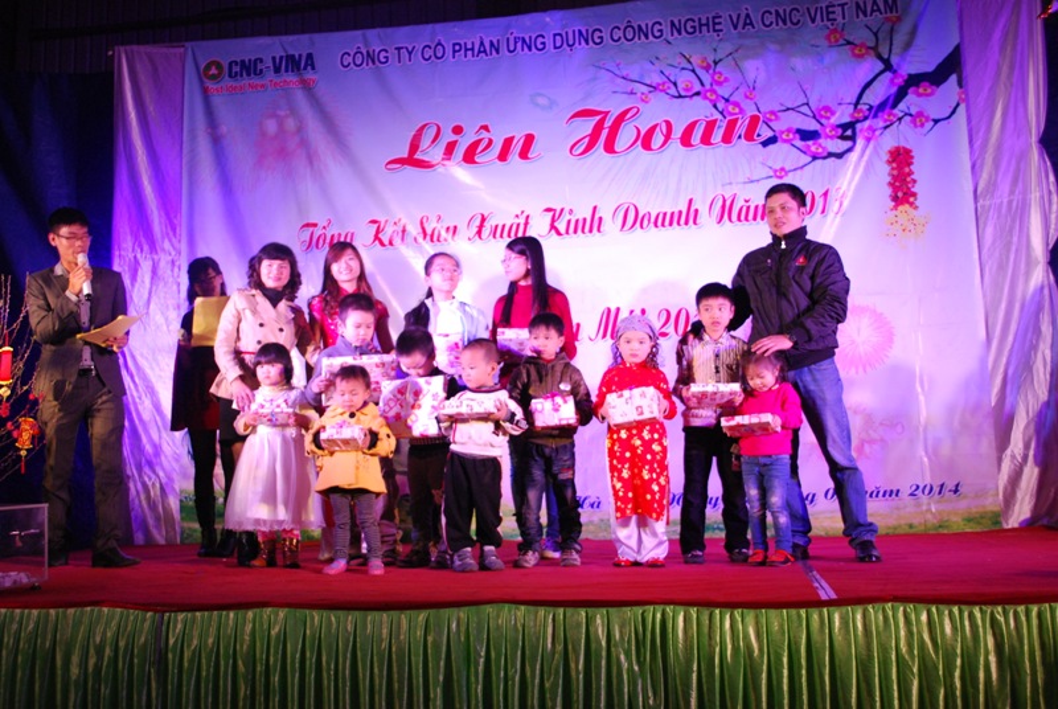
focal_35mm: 36
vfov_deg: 37.0
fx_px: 1060
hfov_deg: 53.1
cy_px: 354
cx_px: 529
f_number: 4.2
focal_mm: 24
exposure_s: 1/100
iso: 800
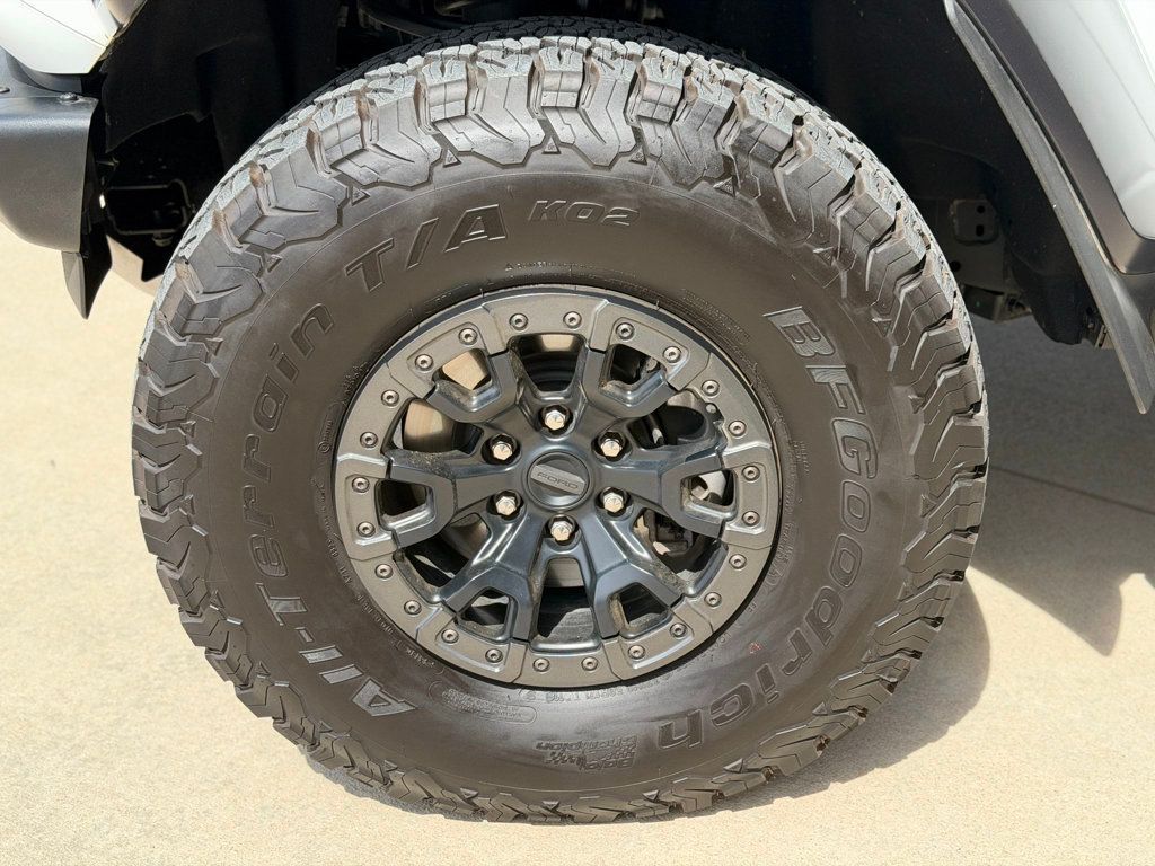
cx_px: 578
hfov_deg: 39.7
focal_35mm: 48
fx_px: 1602
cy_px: 433
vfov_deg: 30.3
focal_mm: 6.76
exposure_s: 1/1838
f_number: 1.78
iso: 100
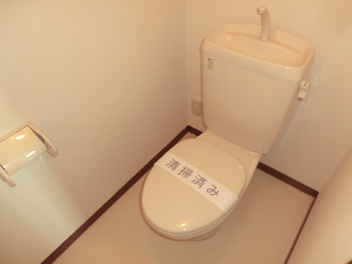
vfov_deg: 56.8
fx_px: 244
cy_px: 132
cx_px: 176
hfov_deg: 71.6
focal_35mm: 24
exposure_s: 1/40
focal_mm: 4.3
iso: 400
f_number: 3.2
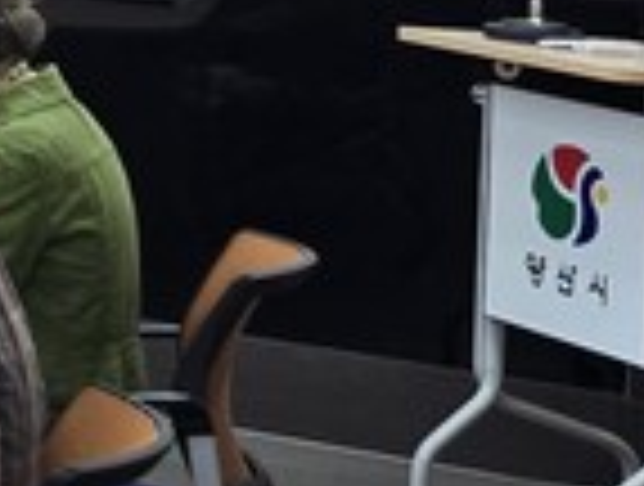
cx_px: -1504
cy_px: -324
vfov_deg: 9.3
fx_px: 2872
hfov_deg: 9.2
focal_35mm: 154
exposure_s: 1/120
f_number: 1.7
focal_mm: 6.3
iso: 160
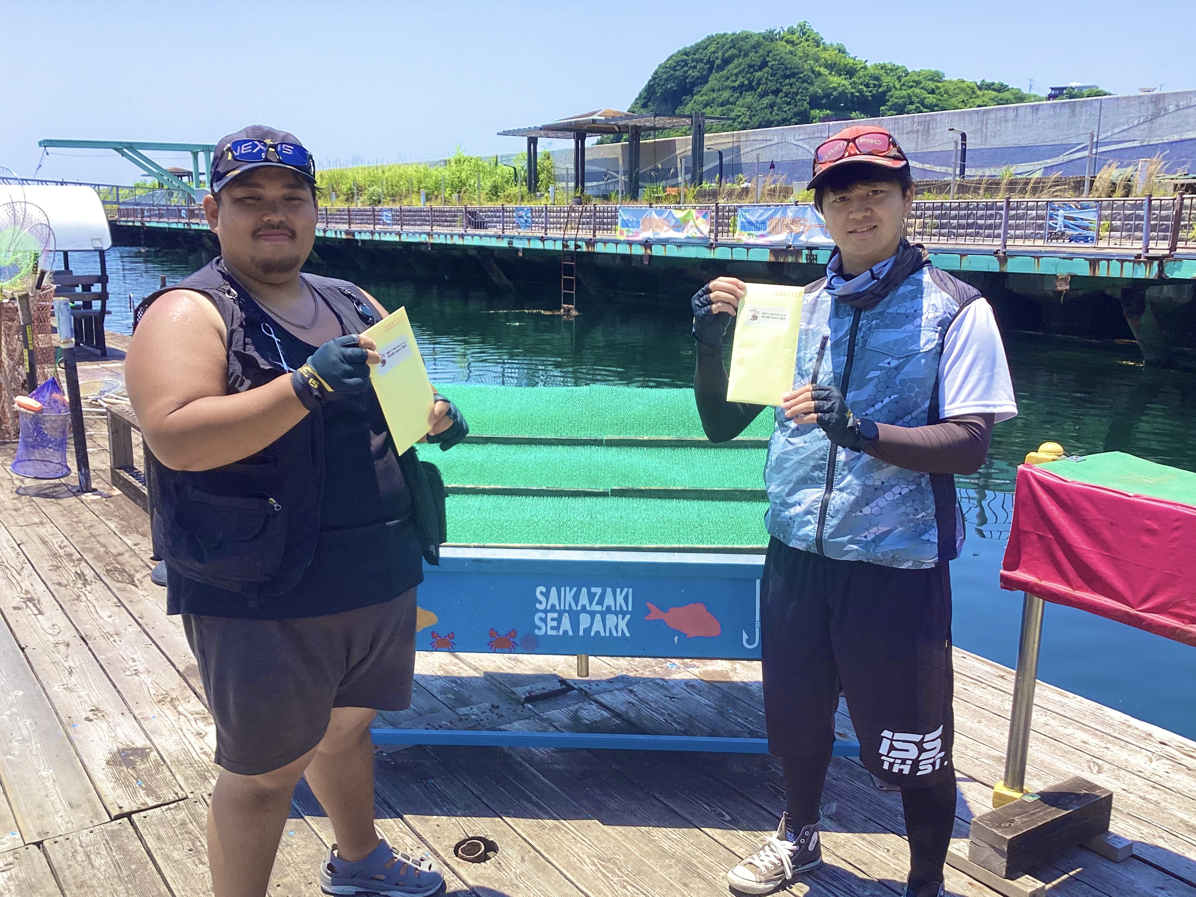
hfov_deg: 56.8
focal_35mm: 32
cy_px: 460
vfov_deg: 44.2
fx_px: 1106
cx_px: 586
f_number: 2.4
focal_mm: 3.3
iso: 25
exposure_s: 1/734
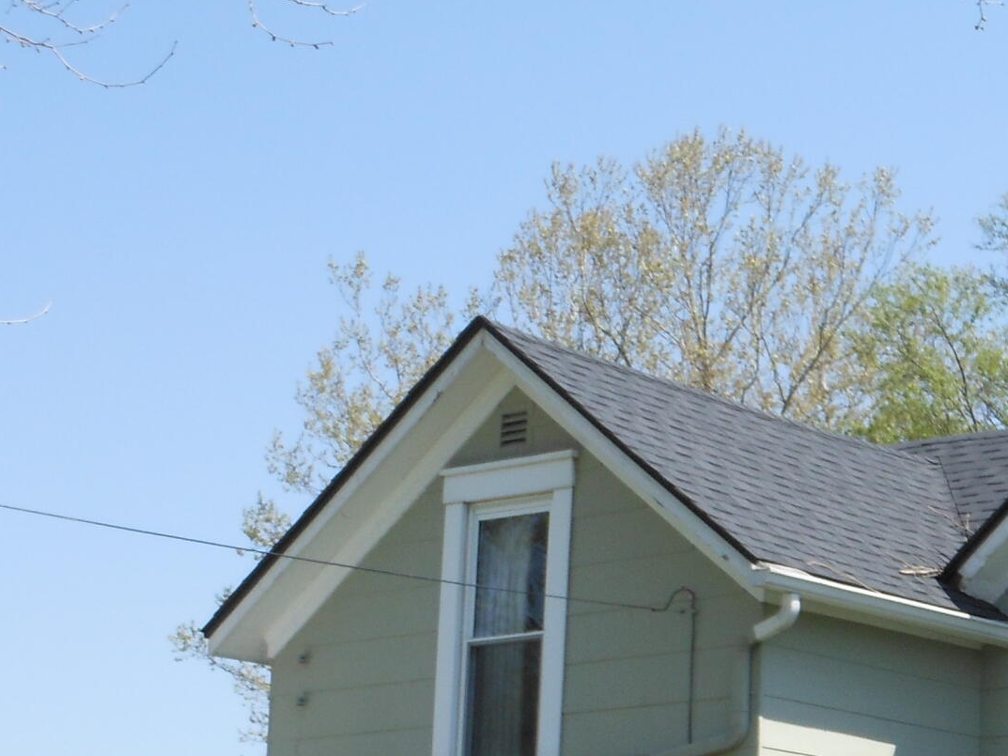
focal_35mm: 109
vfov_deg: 13.3
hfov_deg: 16.8
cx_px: 1368
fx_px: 3174
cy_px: 851
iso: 80
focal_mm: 6.9
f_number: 4.3
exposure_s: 1/400
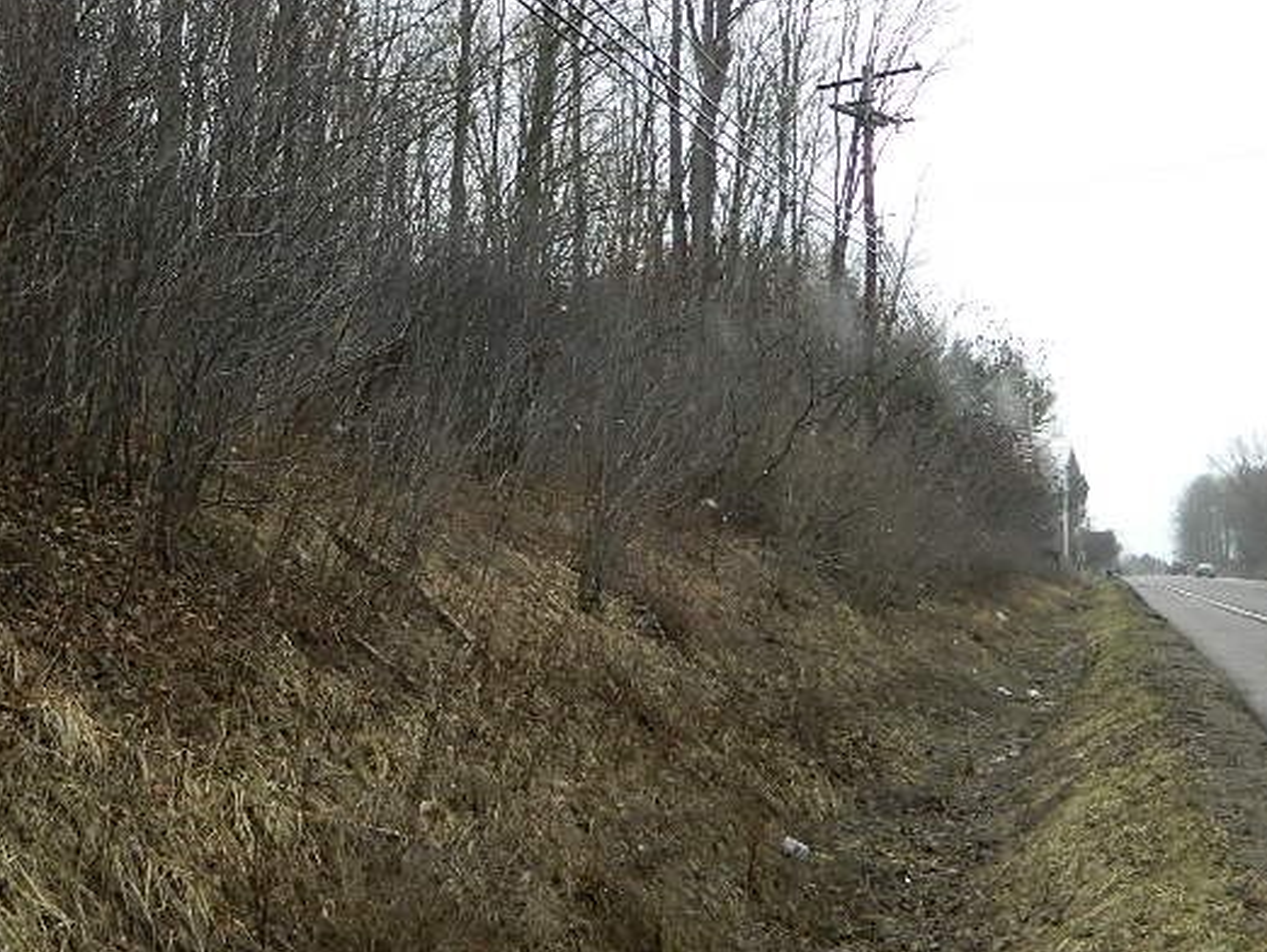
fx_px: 1794
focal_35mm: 49
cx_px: 333
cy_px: 474
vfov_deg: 29.7
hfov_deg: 38.0
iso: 80
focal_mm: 4.5
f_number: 3.1
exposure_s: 1/200
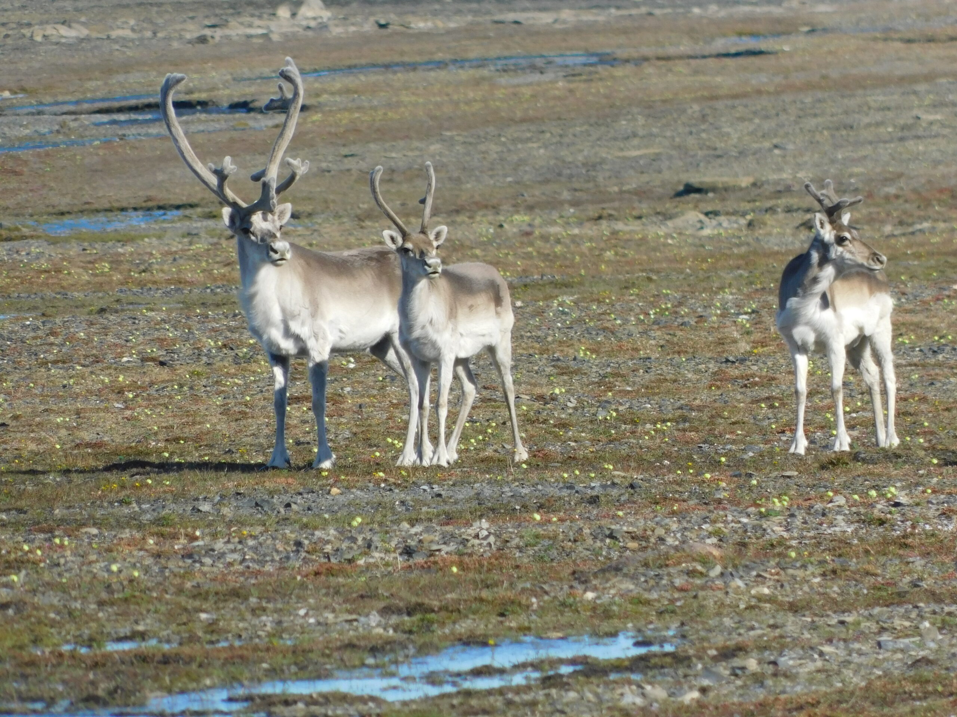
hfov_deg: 2.3
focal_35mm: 855
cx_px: 478
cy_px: 358
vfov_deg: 1.7
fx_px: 23637
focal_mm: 152
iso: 125
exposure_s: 1/400
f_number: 6.5
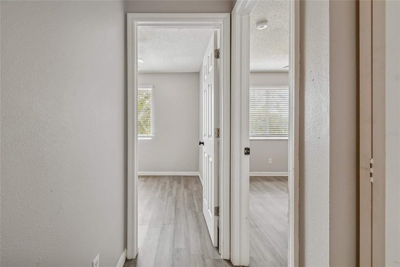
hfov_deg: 100.4
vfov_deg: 77.3
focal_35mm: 15
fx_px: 167
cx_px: 200
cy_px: 134
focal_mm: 10
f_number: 7.1
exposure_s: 1/8
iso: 100
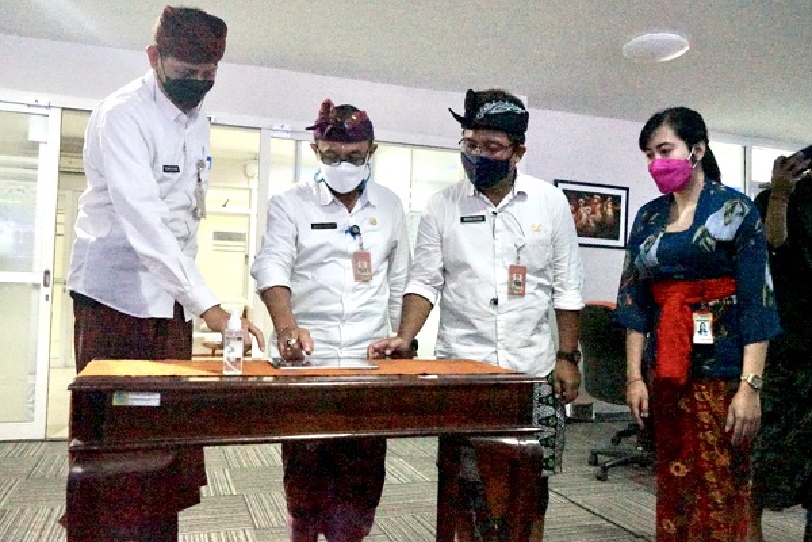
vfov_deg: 45.0
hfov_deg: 63.7
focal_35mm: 29
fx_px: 654
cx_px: 406
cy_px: 271
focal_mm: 29
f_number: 6.3
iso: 25600
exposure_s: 1/100
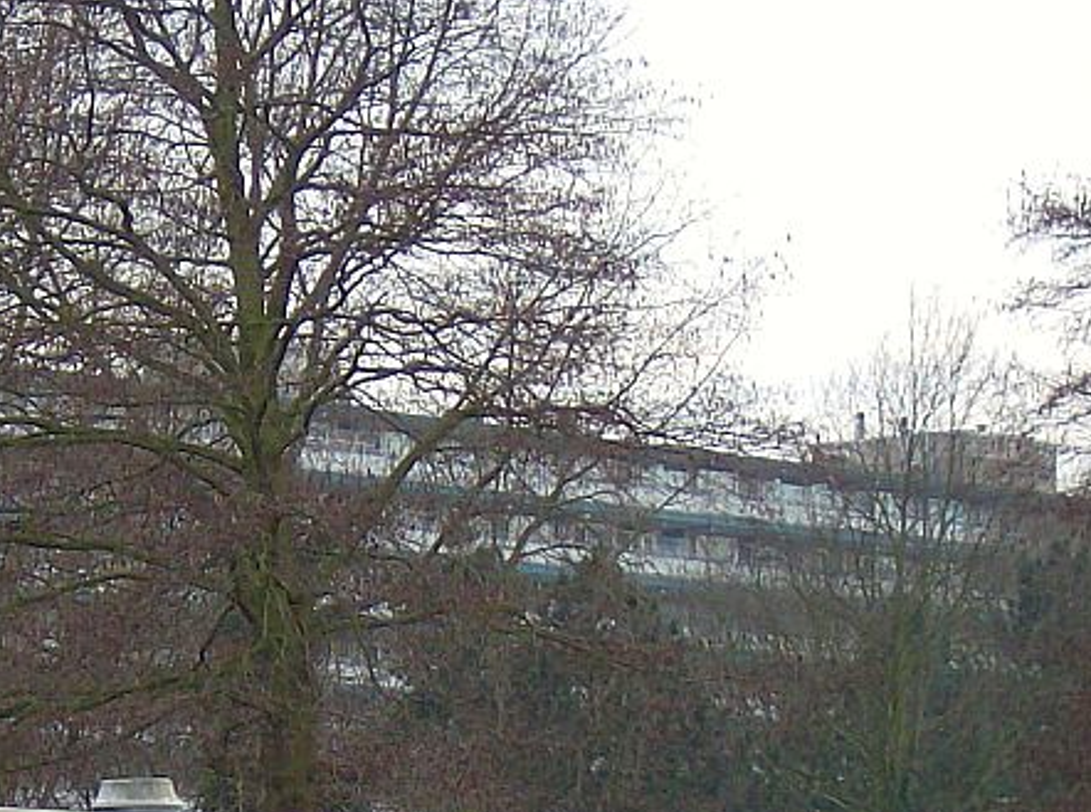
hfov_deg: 10.0
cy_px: 685
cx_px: 133
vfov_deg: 7.5
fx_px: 6192
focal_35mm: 197
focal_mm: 14.1
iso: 100
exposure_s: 1/154
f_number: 4.2
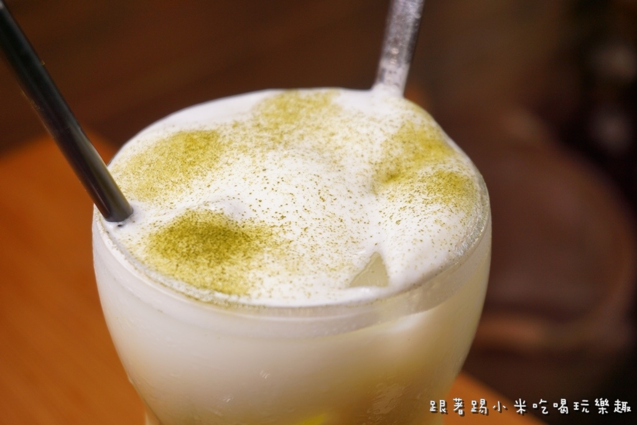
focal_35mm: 64
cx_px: 318
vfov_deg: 21.1
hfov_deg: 31.2
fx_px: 1141
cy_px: 212
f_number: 5.6
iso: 250
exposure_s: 1/80
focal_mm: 43
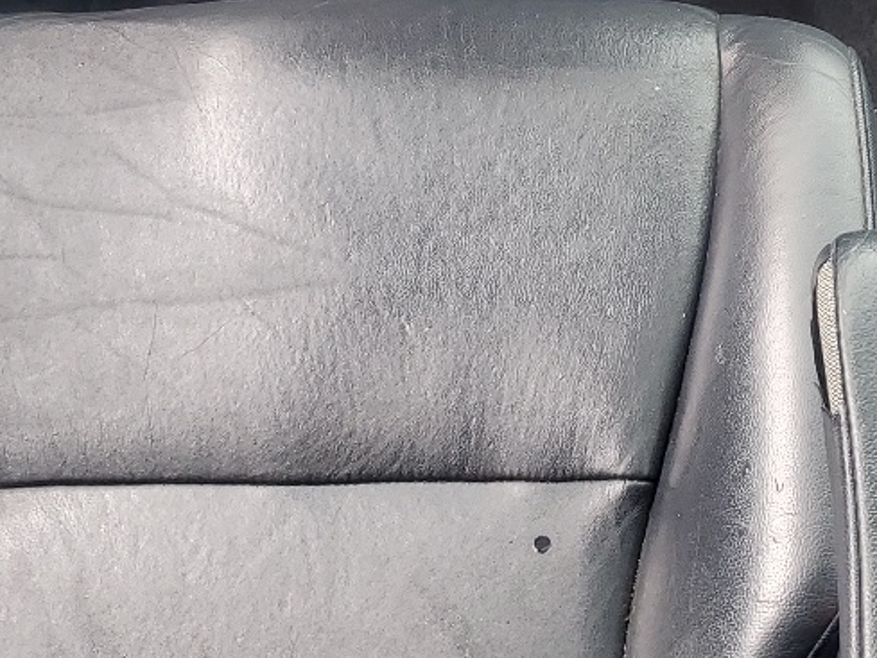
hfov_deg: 22.3
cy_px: -165
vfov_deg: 16.5
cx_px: 845
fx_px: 2154
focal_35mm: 85
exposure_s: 1/294
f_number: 1.5
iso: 50
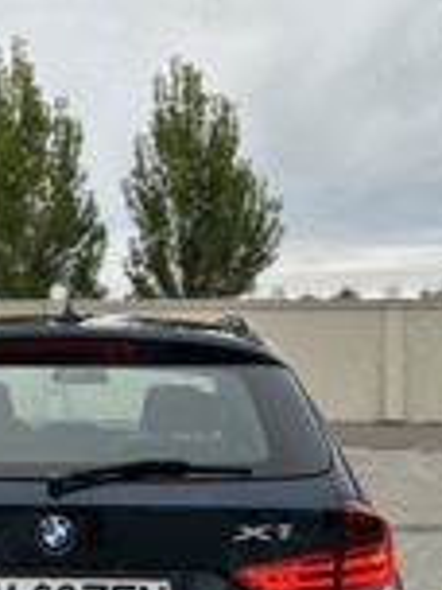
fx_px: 1073
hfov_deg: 22.8
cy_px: 369
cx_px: 58
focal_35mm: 63
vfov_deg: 30.6
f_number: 1.78
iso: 80
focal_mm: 6.86
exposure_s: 1/734
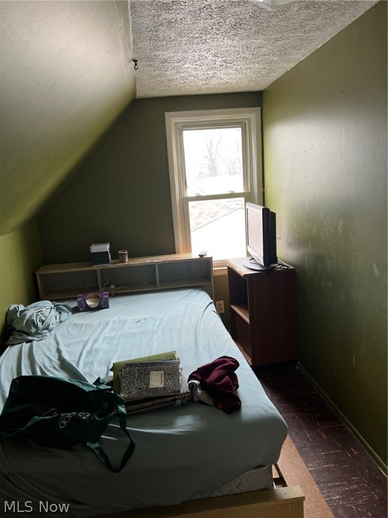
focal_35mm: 26
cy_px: 259
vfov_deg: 67.3
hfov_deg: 53.1
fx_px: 389
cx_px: 194
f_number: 1.5
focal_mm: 5.7
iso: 125
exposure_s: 1/109
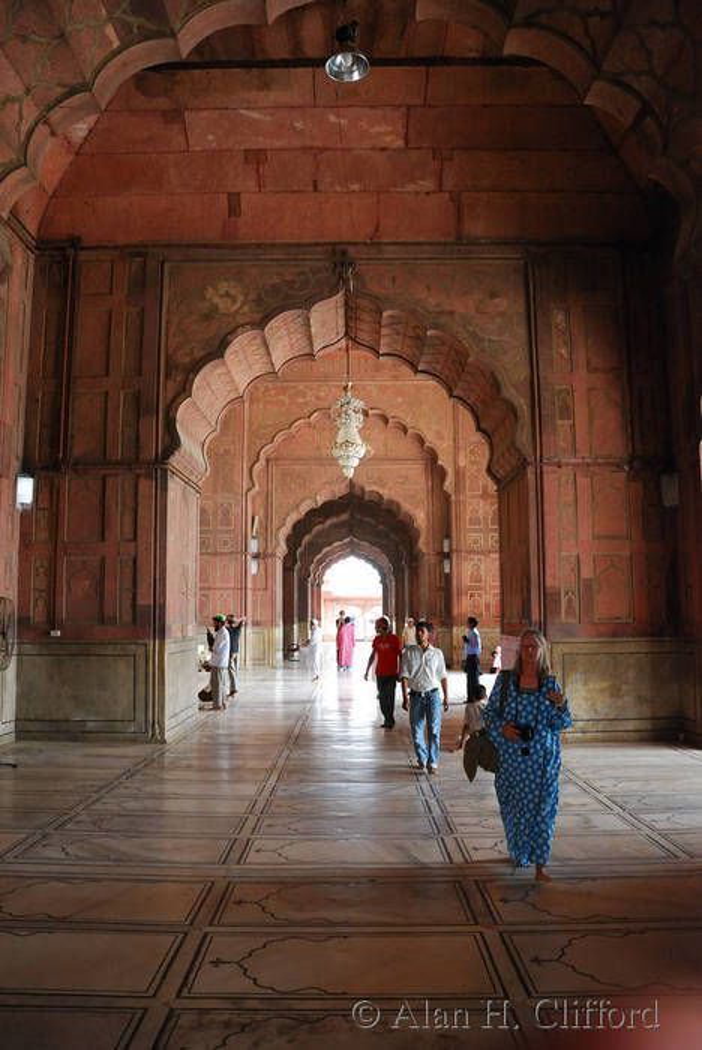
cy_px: 525
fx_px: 788
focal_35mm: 27
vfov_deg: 67.3
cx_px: 351
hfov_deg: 48.0
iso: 640
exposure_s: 1/125
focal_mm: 18
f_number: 3.5
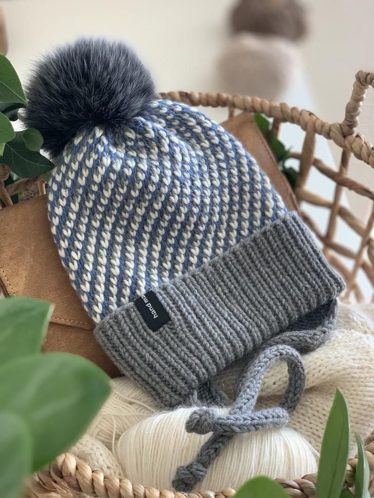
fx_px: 749
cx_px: 187
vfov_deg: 36.8
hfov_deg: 28.0
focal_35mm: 52
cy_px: 249
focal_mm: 6
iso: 125
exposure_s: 1/79
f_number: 2.4
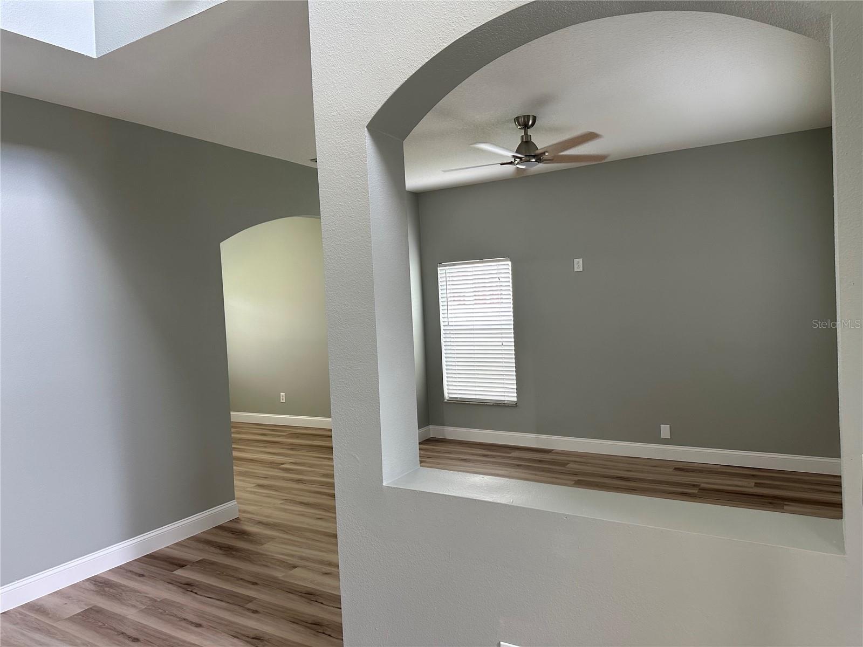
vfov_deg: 56.8
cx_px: 432
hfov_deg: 71.6
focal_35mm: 24
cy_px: 324
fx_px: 598
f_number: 1.78
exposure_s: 1/120
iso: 160
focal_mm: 6.86
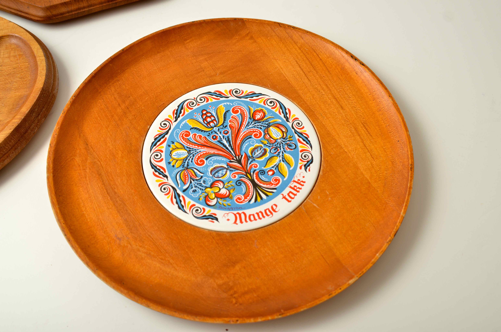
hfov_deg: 46.5
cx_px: 250
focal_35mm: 42
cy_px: 166
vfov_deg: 31.8
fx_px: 583
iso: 100
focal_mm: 28
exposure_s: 1/250
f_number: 5.6
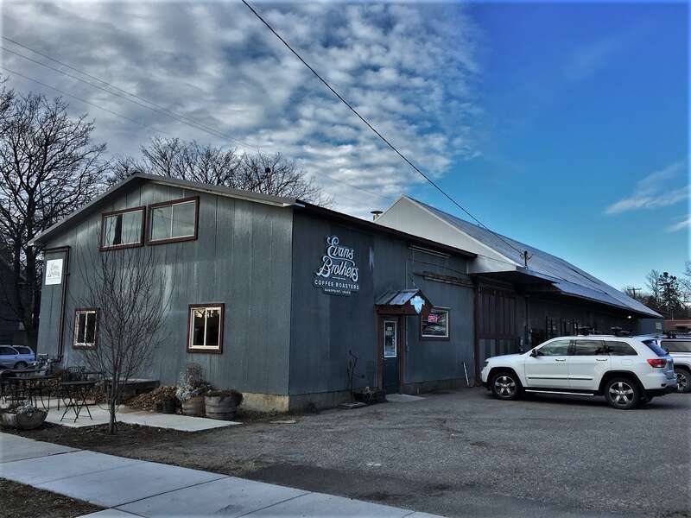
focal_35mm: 29
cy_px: 259
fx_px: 579
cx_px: 346
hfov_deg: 61.7
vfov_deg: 48.2
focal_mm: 4.15
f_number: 2.2
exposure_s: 1/463
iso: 25
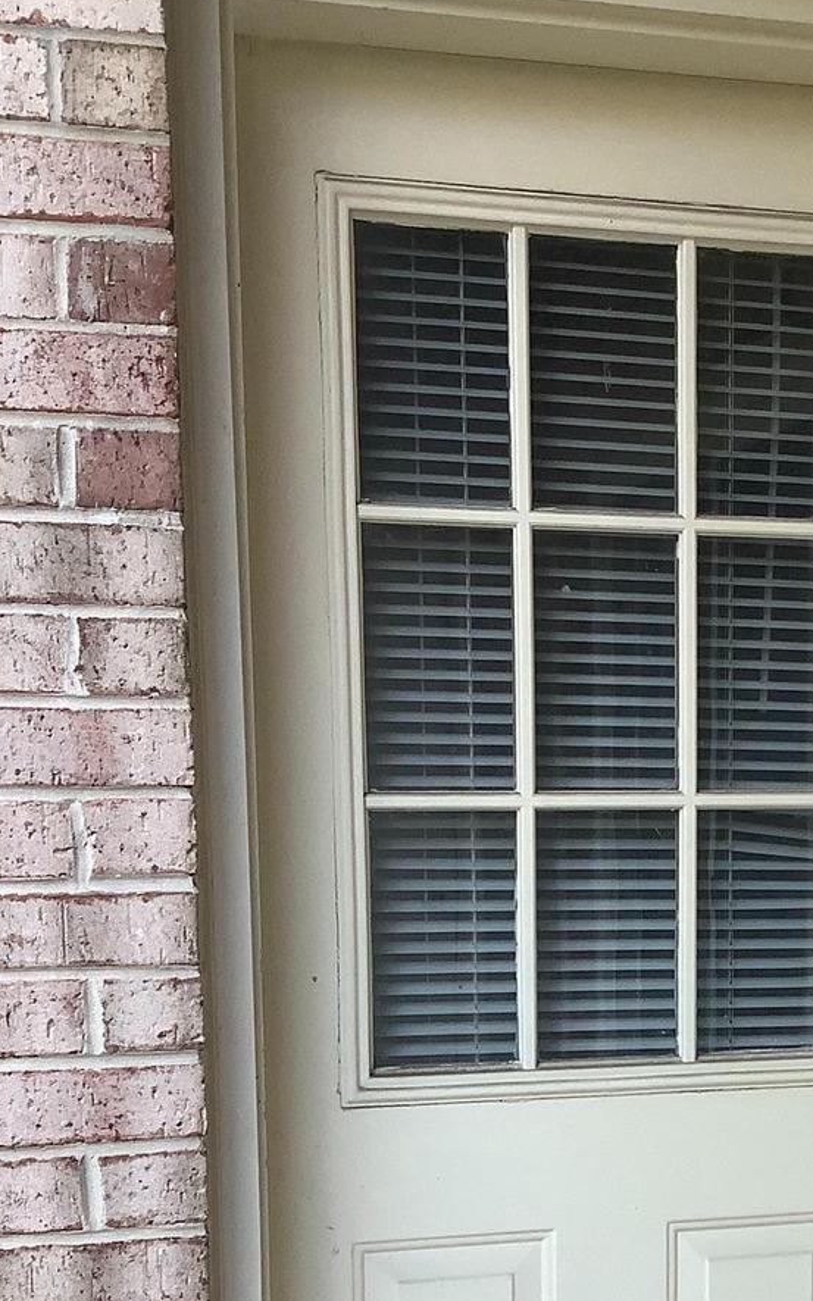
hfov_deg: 22.3
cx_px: 717
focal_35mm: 57
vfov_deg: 34.7
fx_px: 2021
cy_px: 1016
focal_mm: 3.3
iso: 64
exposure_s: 1/120
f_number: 2.4
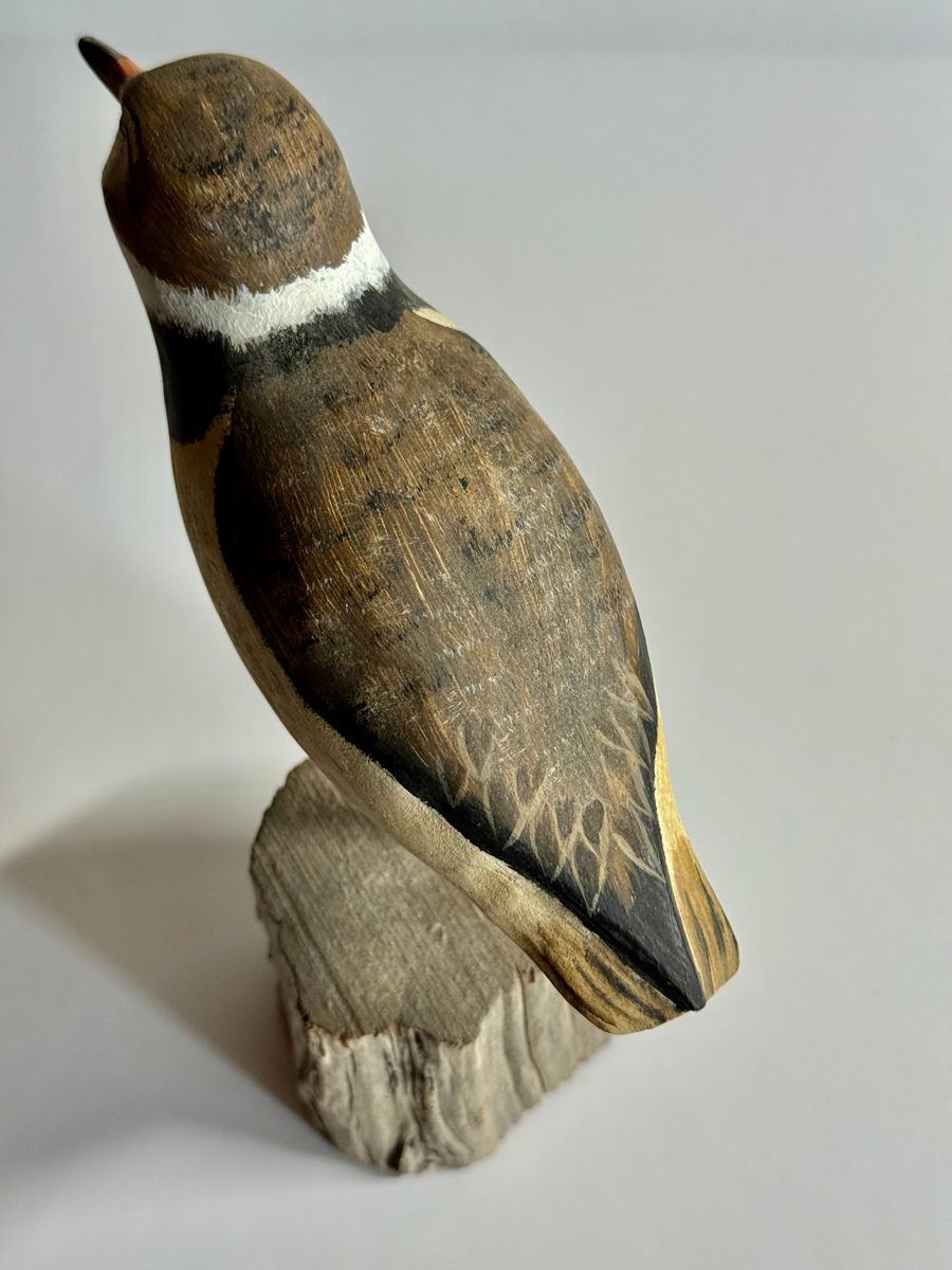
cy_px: 635
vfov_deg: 39.7
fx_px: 1760
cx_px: 476
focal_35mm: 48
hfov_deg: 30.3
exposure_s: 1/94
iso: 100
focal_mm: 6.76
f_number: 1.78
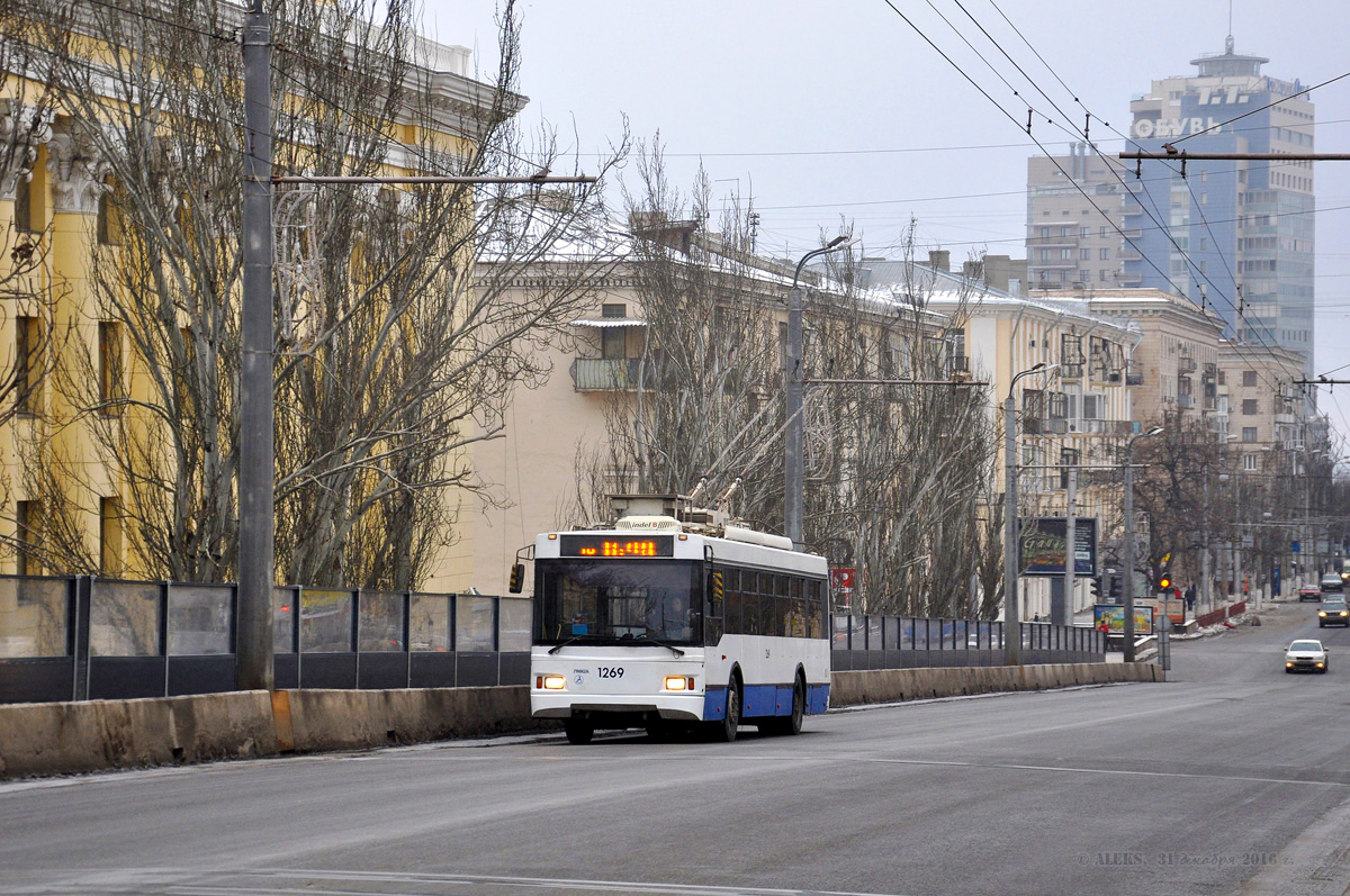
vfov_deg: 14.7
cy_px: 448
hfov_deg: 21.9
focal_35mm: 93
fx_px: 3483
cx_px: 675
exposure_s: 1/200
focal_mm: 62
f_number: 5.3
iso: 400
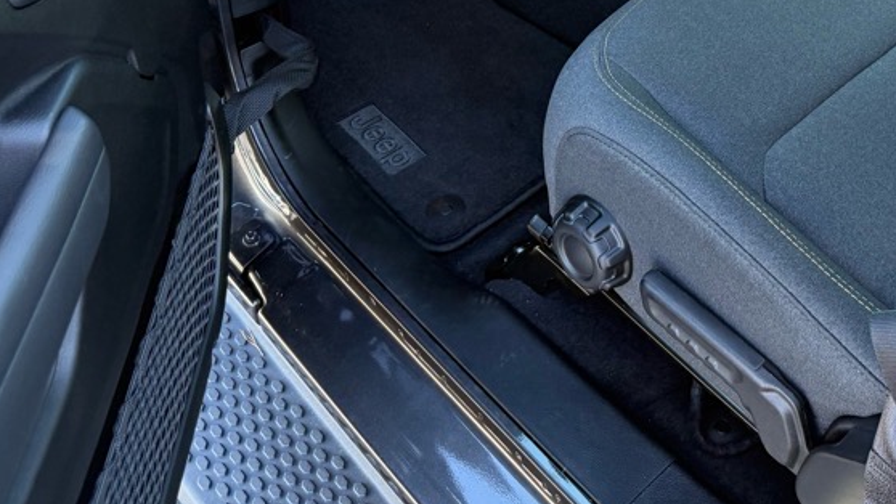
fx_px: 1141
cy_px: -108
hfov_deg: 41.7
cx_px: 666
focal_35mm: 48
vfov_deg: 22.8
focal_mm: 6.76
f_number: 1.78
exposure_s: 1/96
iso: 200
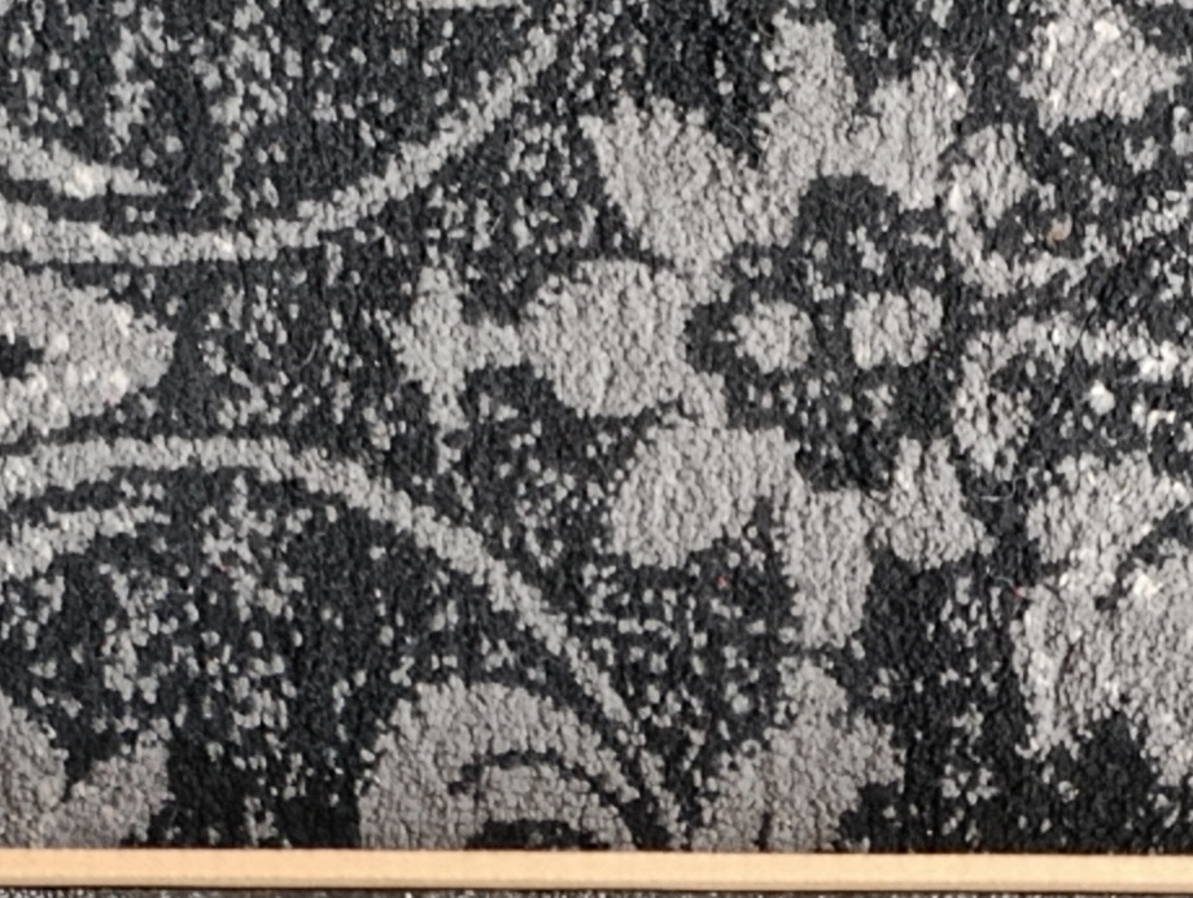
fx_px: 3521
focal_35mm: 102
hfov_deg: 19.2
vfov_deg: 14.1
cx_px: 797
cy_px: 1069
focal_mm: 6.11
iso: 1570
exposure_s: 1/25
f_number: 1.65
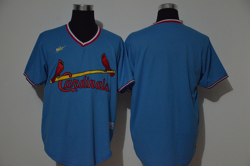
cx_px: 125
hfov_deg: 27.0
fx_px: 520
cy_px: 83
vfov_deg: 18.1
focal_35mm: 75
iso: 4000
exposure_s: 1/40
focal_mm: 50
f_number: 4.8
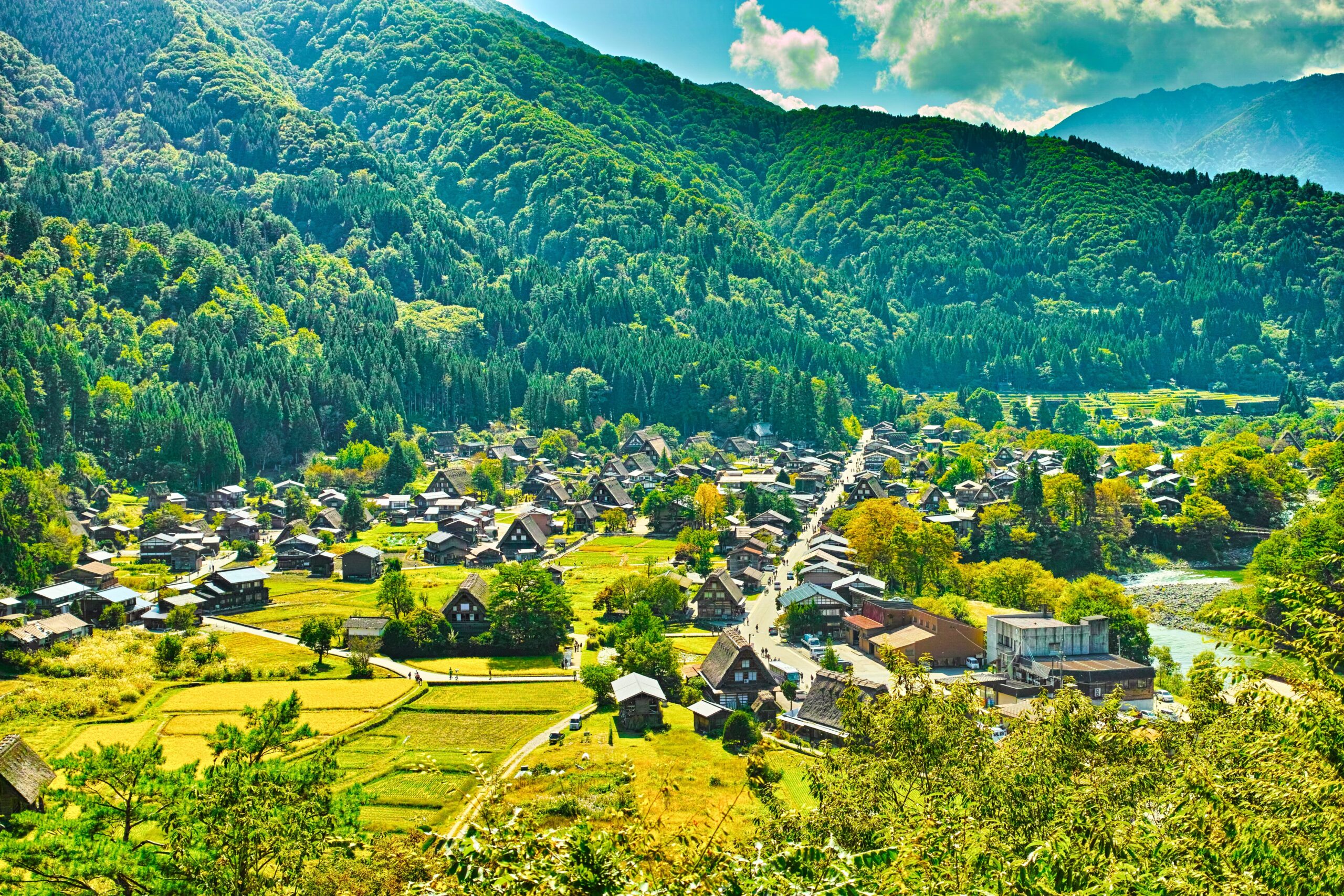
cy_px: 448
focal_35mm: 45
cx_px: 672
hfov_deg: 43.6
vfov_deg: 29.9
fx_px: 1680
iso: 200
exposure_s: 1/1250
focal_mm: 30
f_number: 2.8
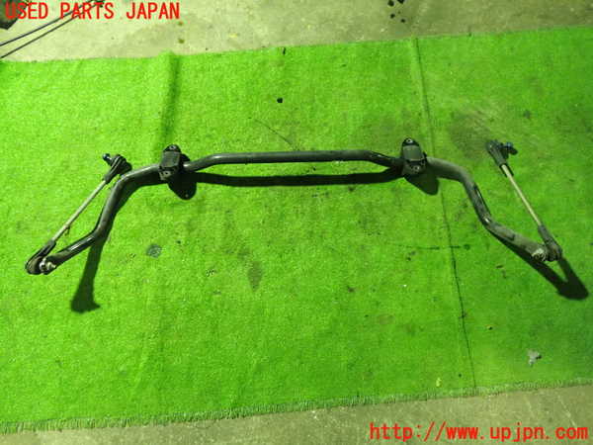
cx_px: 296
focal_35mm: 30
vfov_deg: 46.8
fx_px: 514
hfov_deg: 60.0
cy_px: 222
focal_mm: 5.4
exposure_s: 1/50
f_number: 2.3
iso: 1250
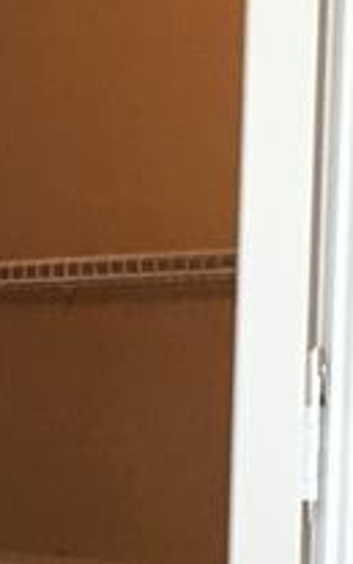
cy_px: 583
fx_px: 2751
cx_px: -224
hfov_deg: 7.2
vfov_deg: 11.6
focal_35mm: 179
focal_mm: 4.15
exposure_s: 1/33
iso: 100
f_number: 2.2
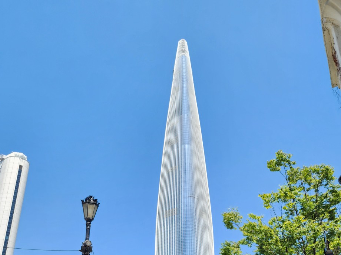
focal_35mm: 32
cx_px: 169
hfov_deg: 56.8
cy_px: 231
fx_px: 315
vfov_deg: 40.7
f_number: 1.8
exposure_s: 1/518
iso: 12
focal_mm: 6.4
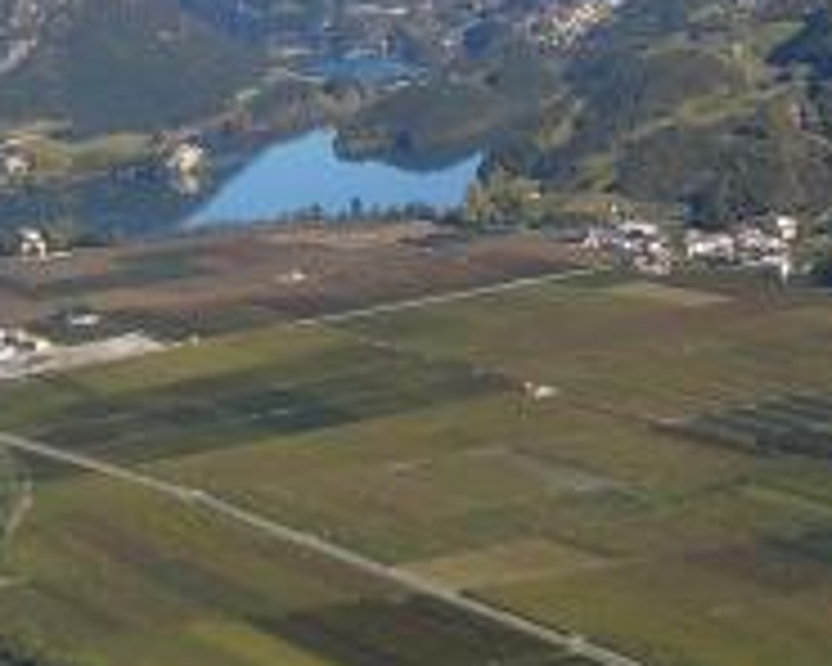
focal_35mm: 118
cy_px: -14
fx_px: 2906
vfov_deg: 12.9
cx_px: 324
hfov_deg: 16.3
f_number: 4.3
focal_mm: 5.8
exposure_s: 1/500
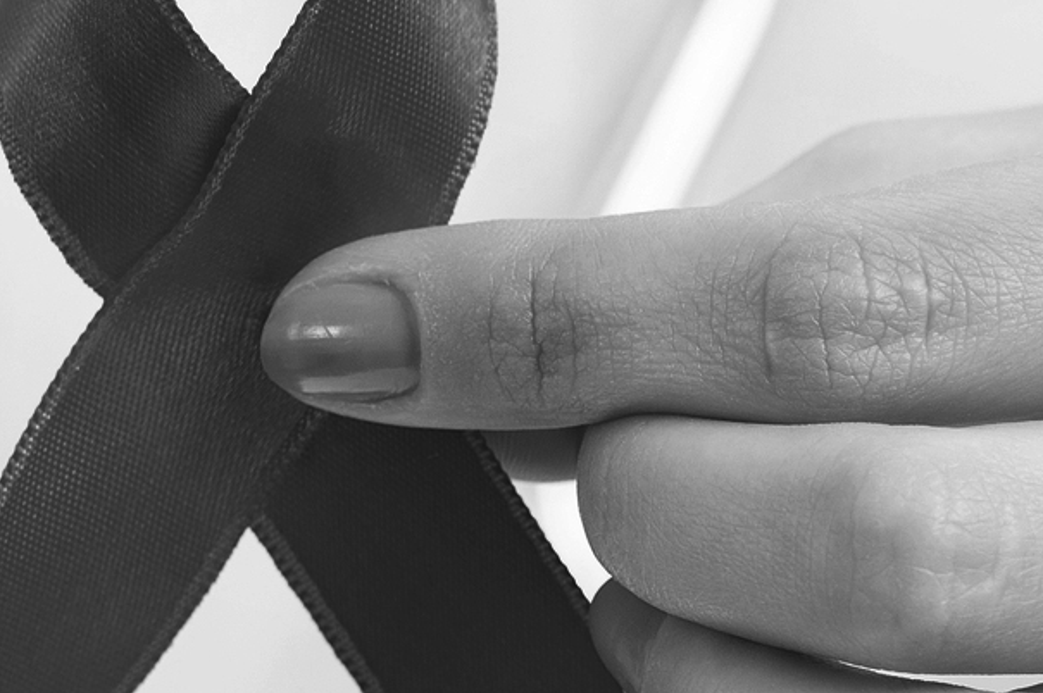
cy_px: 386
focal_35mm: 521
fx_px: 15068
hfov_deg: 4.0
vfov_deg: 2.6
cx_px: 318
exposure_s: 1/200
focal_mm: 105
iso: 100
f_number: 5.6
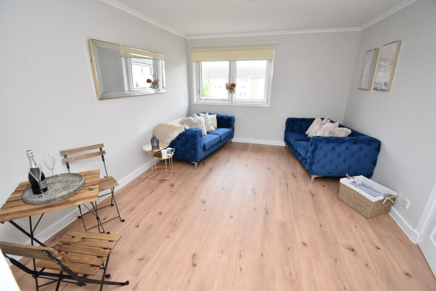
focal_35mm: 15
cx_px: 218
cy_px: 146
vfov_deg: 77.3
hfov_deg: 100.4
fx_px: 182
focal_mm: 10
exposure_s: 1/160
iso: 800
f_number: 4.5
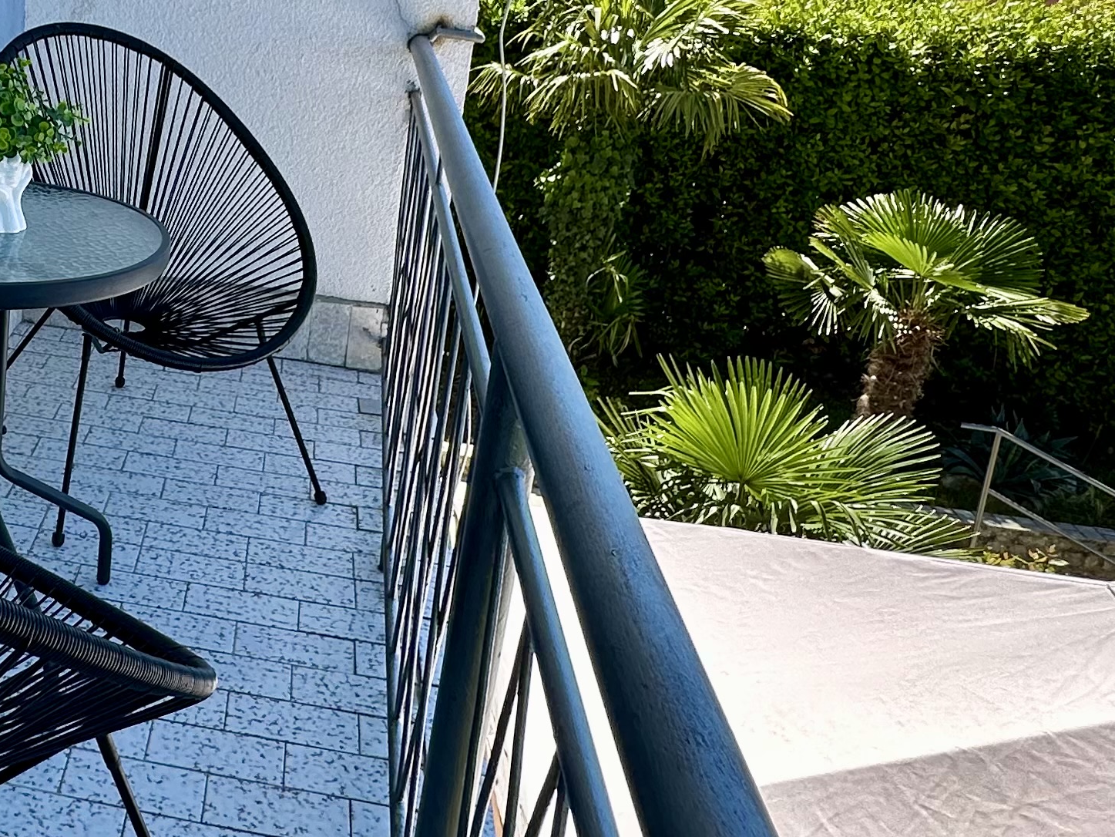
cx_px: 47
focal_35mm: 39
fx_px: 1257
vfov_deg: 36.2
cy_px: 239
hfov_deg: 42.5
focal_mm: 2.22
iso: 40
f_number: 2.2
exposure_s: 1/626
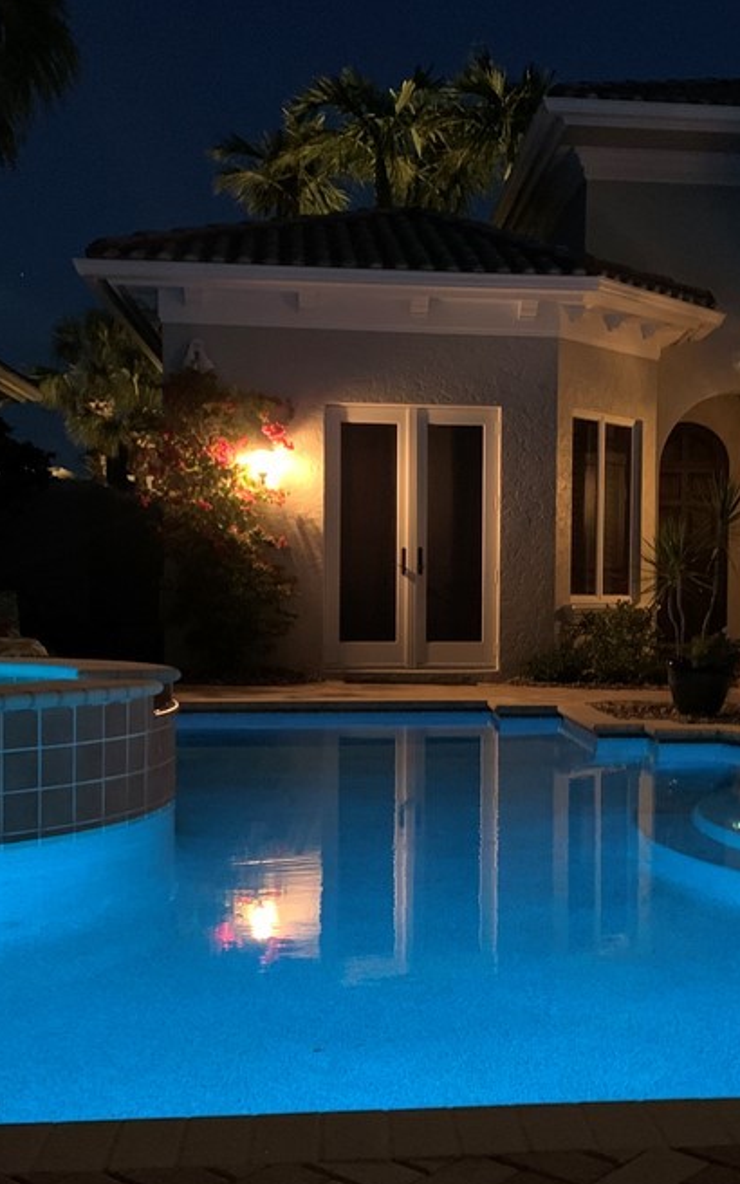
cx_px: 511
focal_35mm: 43
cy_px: 634
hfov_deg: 29.6
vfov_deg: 46.2
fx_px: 1388
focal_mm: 4.25
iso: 800
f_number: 1.8
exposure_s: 1/15
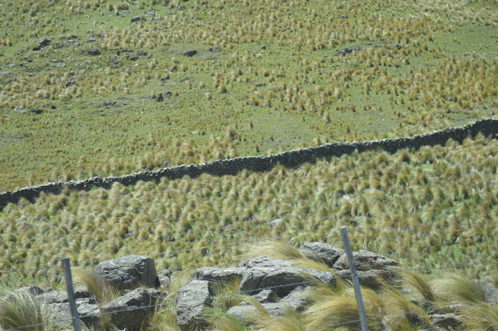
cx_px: 249
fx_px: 1140
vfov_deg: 16.5
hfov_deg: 24.6
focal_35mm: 82
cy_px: 166
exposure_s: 1/160
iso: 100
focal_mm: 55
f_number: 6.3
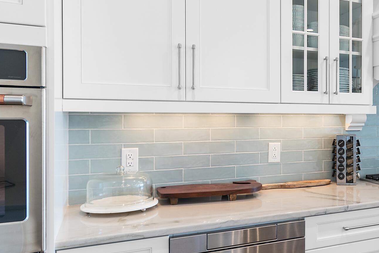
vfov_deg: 37.8
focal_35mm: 35
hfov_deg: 50.5
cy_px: 124
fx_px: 368
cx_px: 314
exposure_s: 1/10
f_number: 4.5
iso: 100
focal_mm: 10
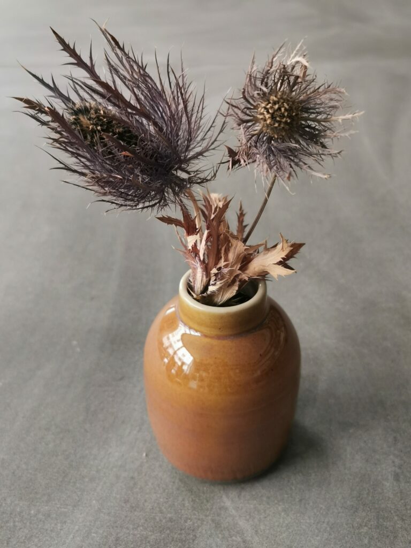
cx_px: 206
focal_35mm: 37
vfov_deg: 50.1
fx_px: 586
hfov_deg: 38.7
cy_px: 274
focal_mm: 5.56
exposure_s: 1/50
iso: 250
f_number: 1.6
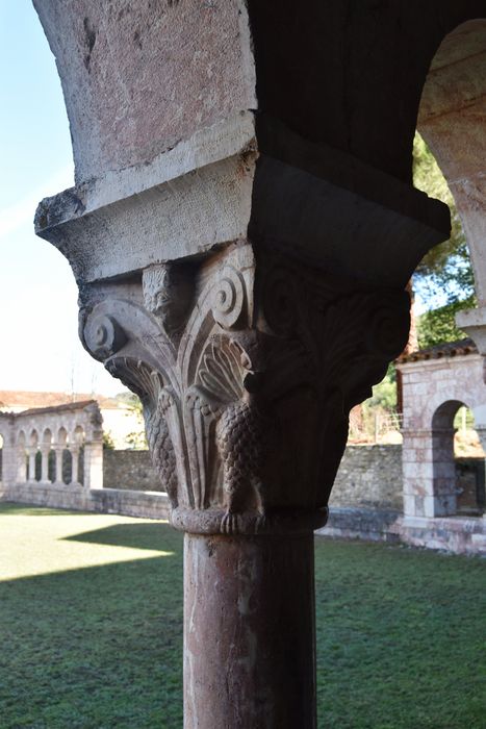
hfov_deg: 36.9
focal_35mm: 36
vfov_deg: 53.1
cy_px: 364
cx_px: 243
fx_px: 729
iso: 400
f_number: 7.1
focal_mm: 24
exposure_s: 1/200
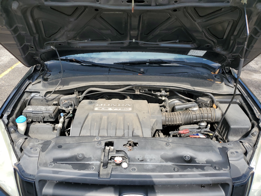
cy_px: 98
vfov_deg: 53.1
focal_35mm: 26
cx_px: 130
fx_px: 196
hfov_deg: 67.3
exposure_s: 1/1250
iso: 50
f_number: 1.5
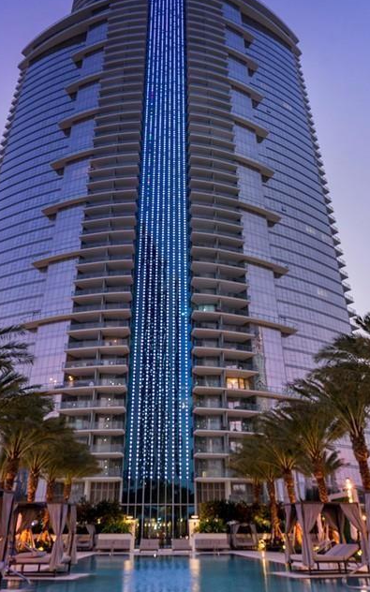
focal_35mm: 28
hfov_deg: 44.5
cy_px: 272
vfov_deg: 66.4
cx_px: 182
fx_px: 452
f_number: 8
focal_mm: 16
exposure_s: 1/5
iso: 200
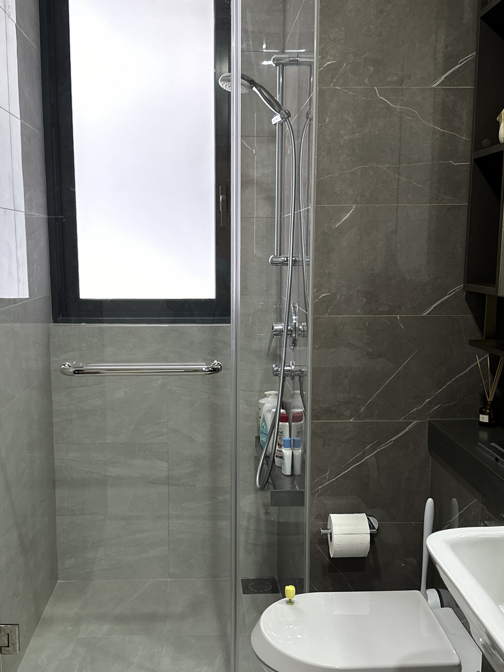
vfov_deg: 46.7
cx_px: 229
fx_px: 777
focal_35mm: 40
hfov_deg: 35.9
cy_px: 366
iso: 320
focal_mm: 6.86
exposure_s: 1/50
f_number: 1.78
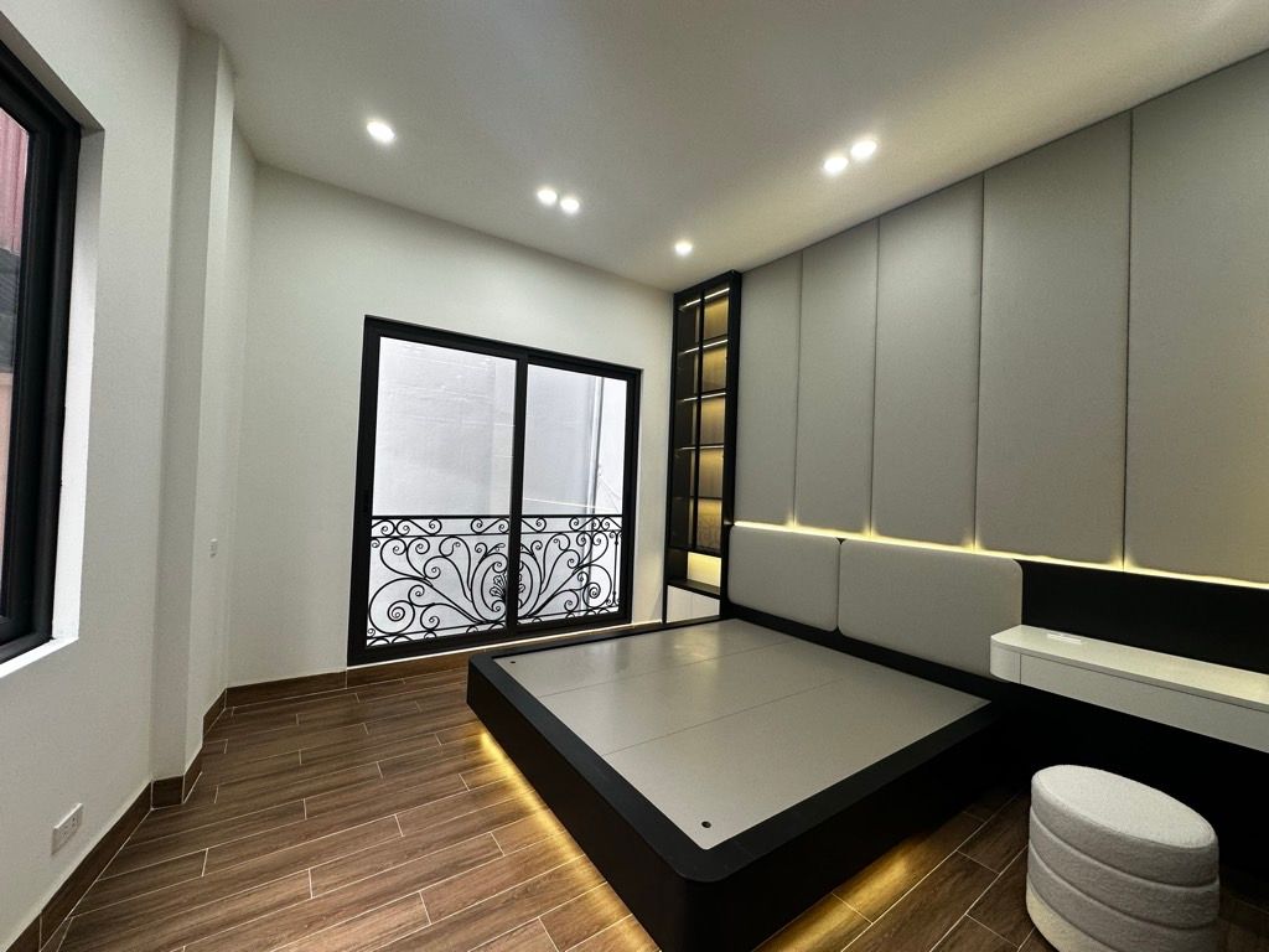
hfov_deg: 102.1
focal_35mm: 14
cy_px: 476
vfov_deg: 85.7
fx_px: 513
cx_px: 634
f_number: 2.2
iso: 100
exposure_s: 1/100
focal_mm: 2.22
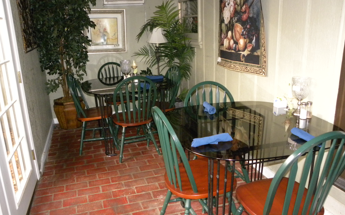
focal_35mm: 31
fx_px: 291
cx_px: 172
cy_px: 106
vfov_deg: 40.6
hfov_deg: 61.2
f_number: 2.8
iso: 400
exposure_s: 1/30
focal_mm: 5.2
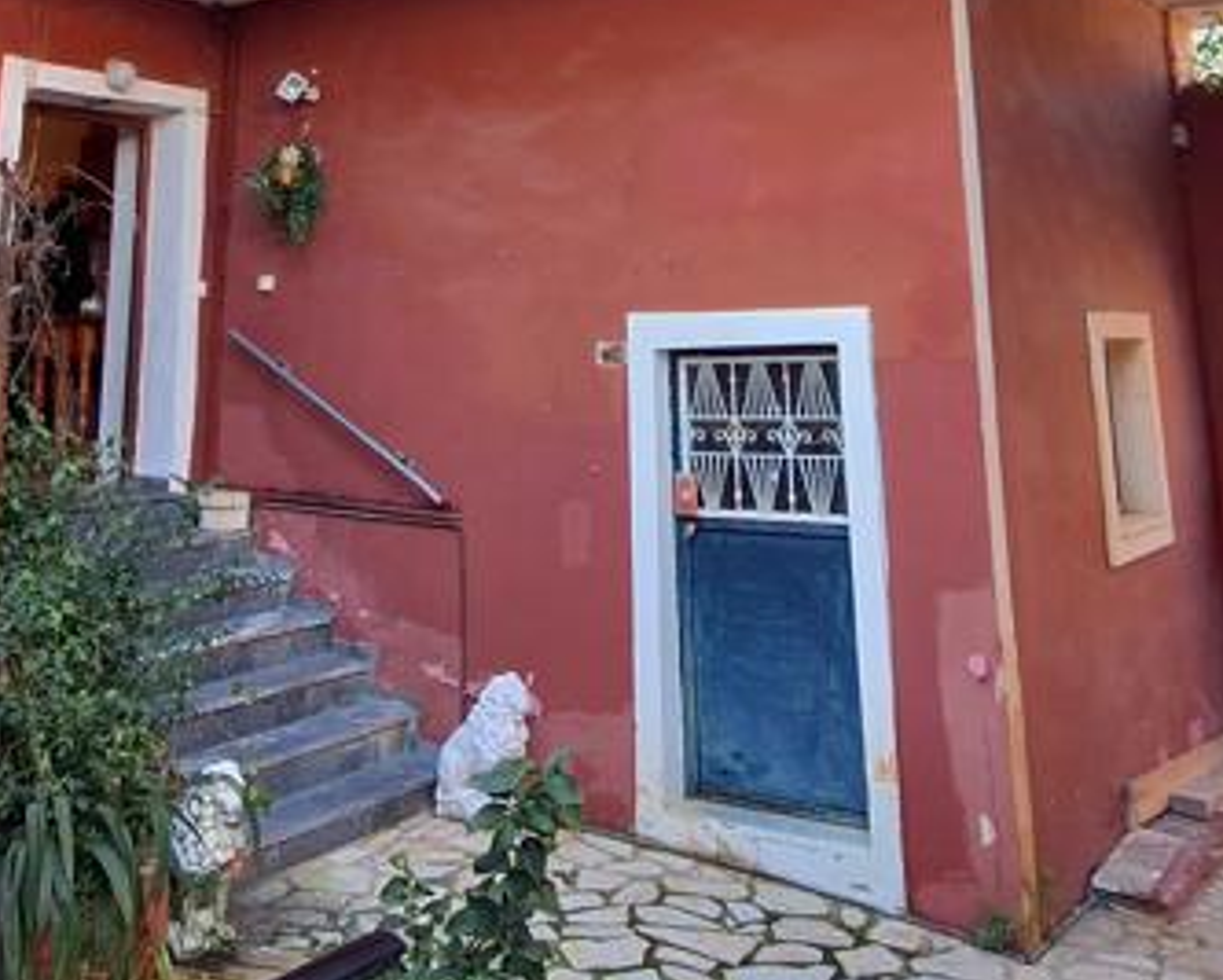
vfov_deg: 34.1
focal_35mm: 39
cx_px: 580
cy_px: -48
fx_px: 1413
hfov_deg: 46.8
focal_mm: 1.74
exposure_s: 1/104
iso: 40
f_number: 2.2
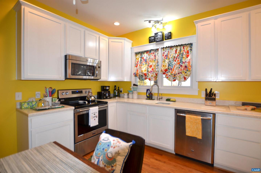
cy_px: 86
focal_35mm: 15
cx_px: 130
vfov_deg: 77.0
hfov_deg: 100.5
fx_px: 108
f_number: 3.5
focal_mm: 10
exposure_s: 1/60
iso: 100
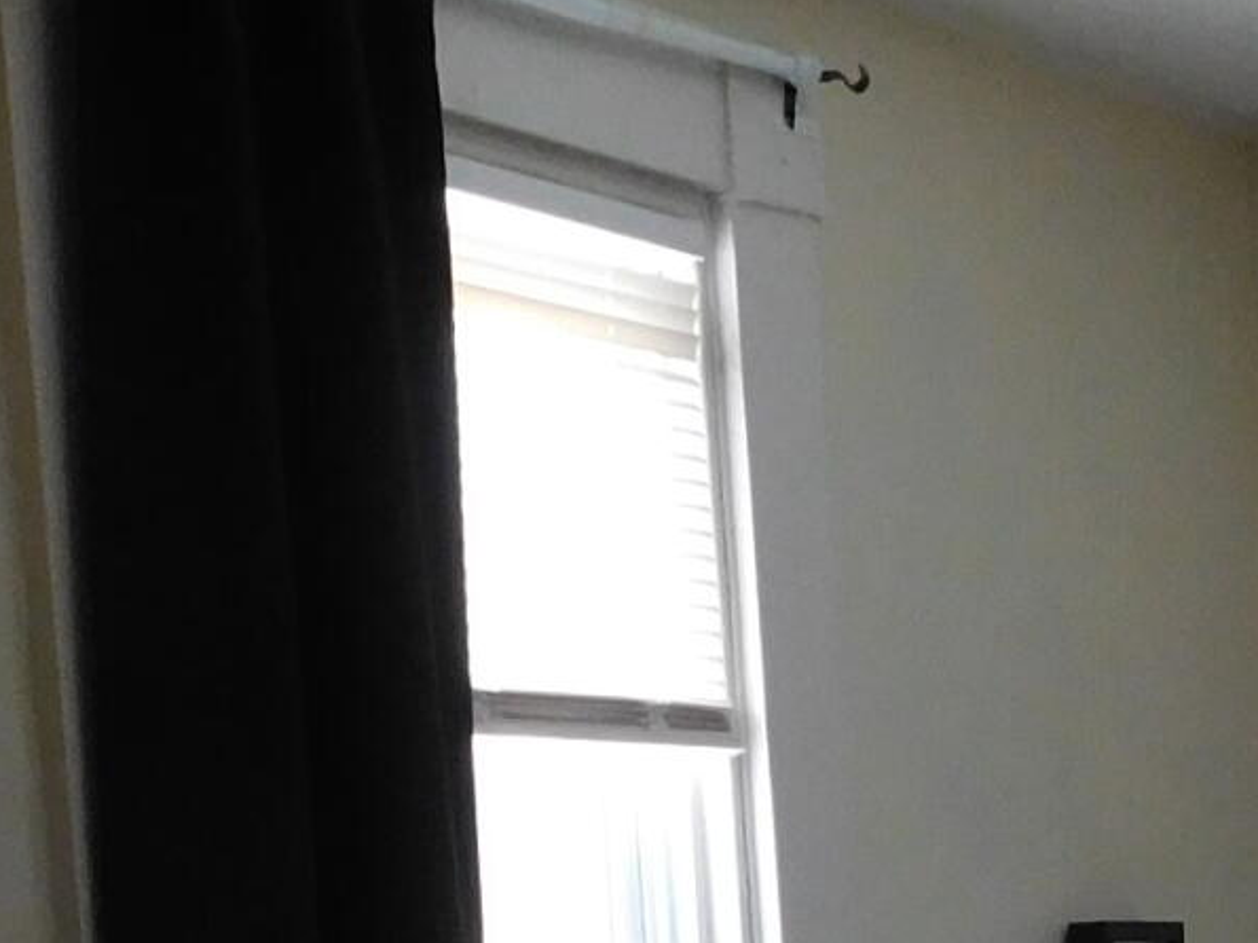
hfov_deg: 16.8
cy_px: 1634
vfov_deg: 11.9
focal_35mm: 116
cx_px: 1019
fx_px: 4215
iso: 280
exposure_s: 1/30
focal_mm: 4
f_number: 3
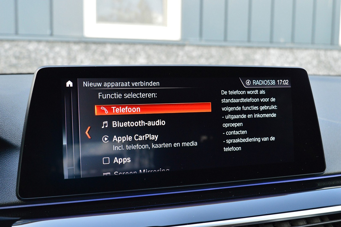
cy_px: 114
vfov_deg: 28.1
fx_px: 455
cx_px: 170
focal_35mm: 48
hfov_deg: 41.1
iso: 800
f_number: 7.1
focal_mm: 32
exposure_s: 1/60
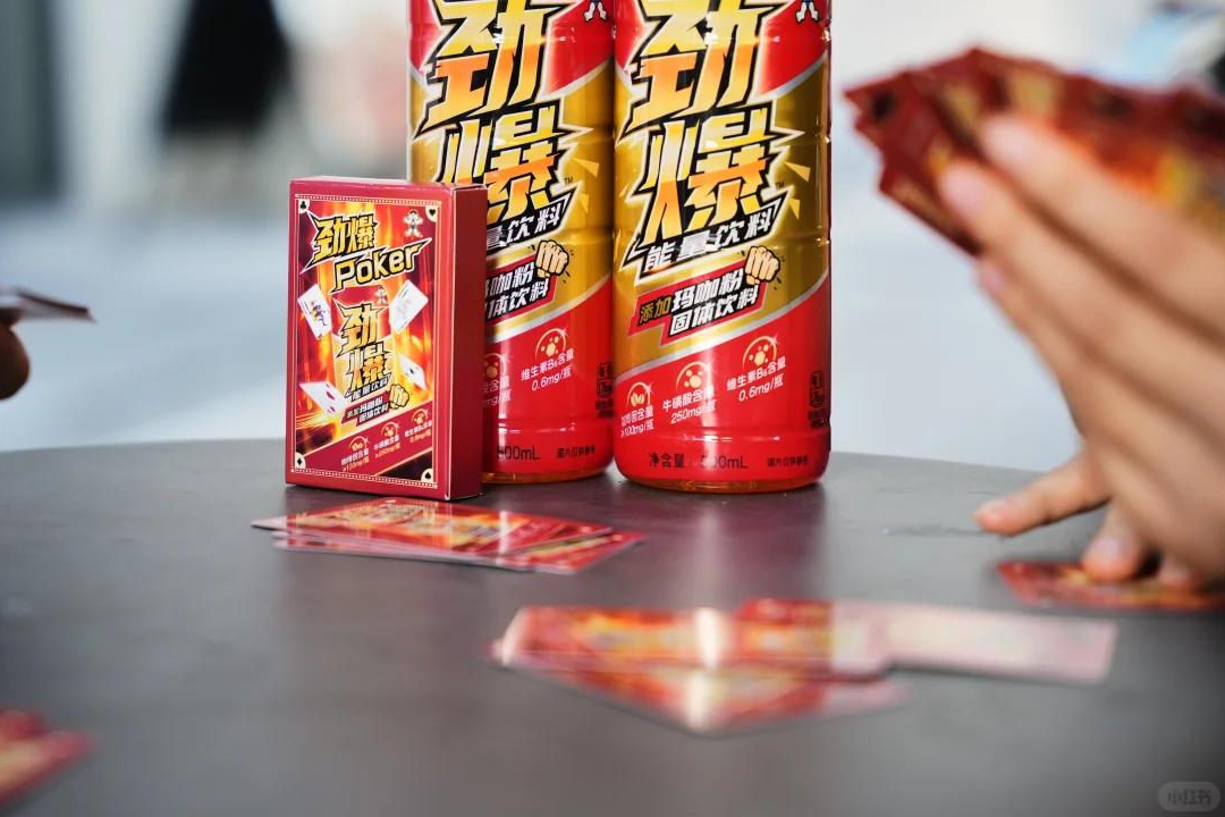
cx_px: 316
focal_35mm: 100
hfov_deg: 20.3
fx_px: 3404
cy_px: 213
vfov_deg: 13.6
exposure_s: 1/250
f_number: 2.8
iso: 250
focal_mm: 66.7
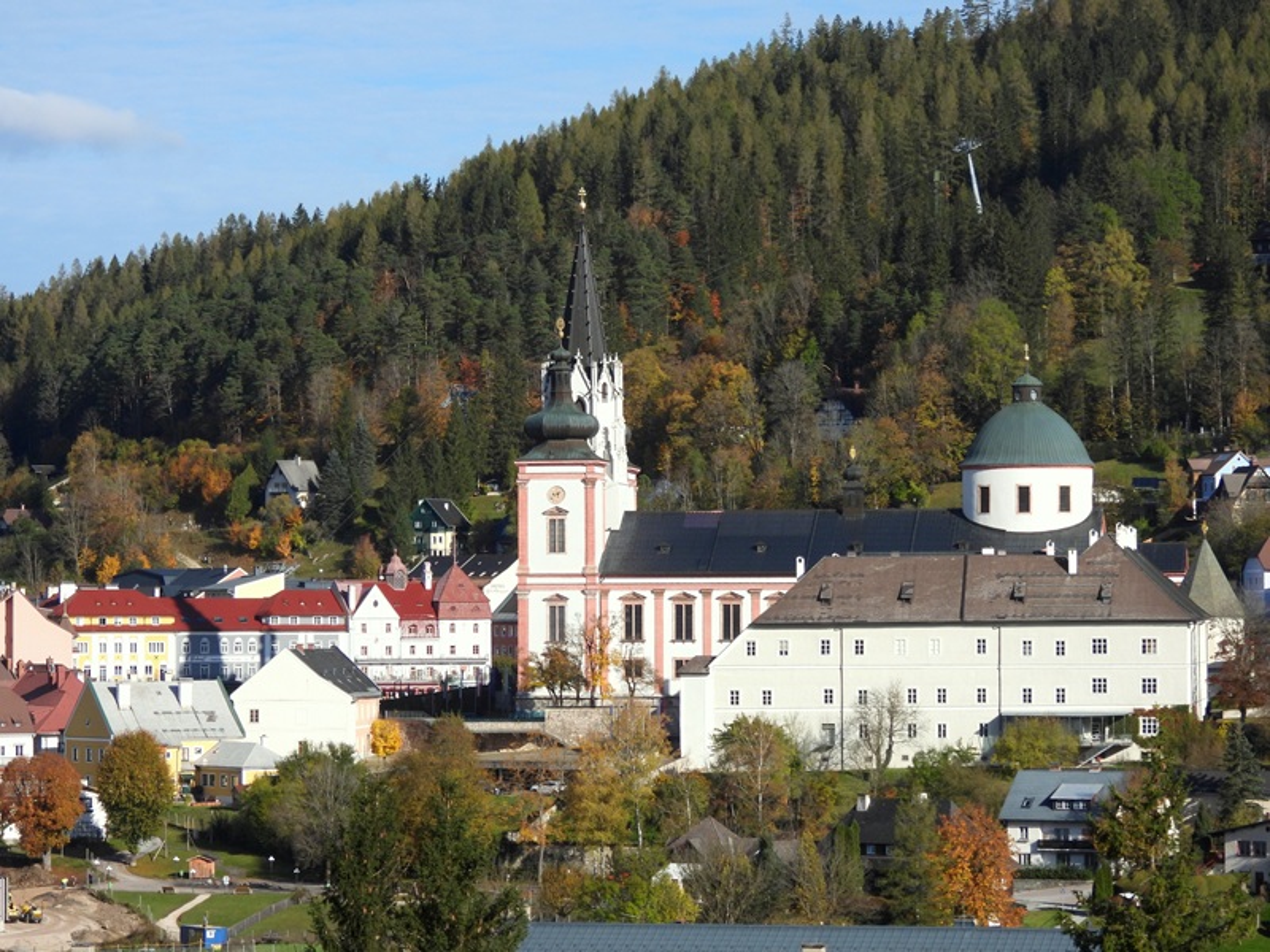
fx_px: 4953
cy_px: 476
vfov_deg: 11.0
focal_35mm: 135
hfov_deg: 14.6
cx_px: 635
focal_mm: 24.1
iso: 100
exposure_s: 1/1250
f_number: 4
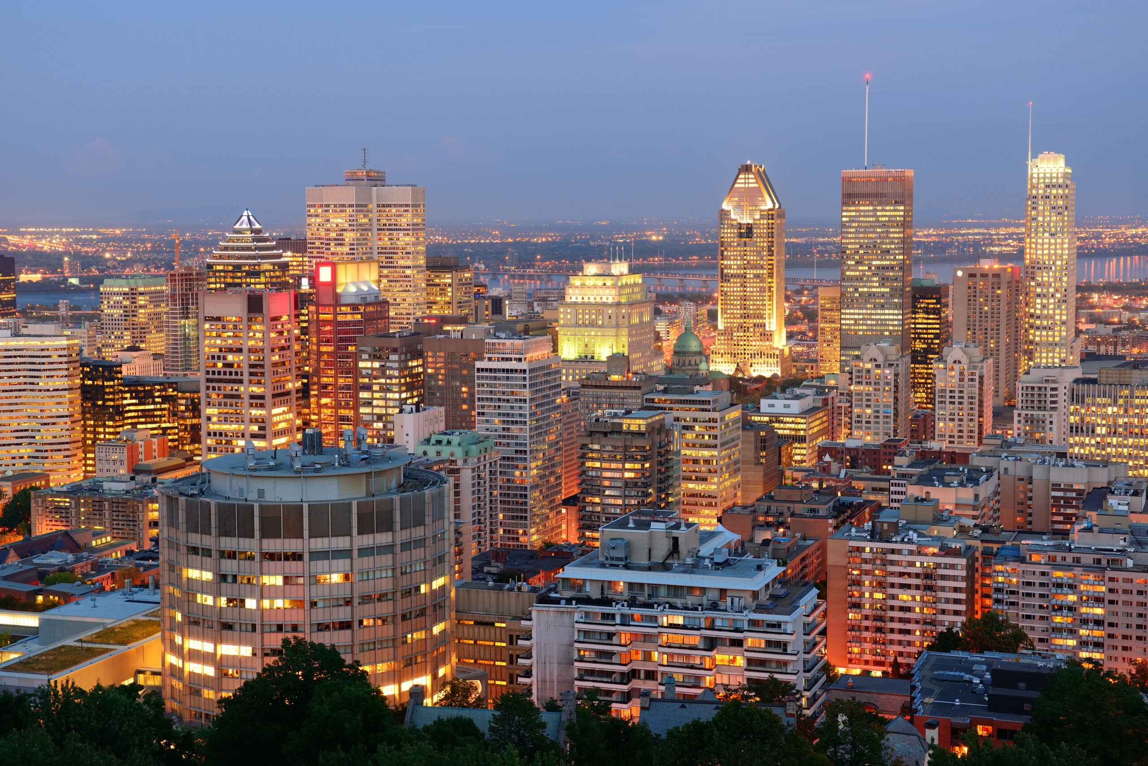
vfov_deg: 23.4
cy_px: 383
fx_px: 1850
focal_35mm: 58
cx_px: 574
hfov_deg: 34.5
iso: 100
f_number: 5.6
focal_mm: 58
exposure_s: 4
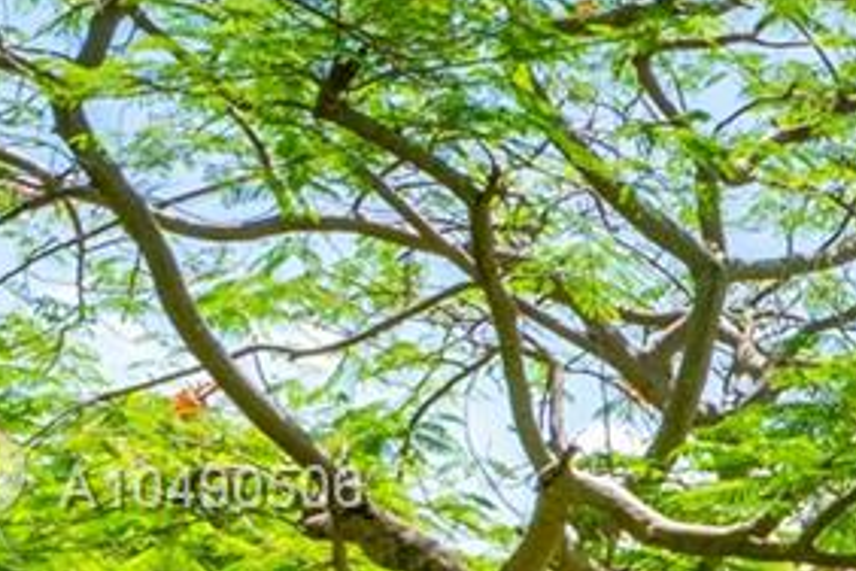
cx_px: 2313
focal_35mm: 136
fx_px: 3234
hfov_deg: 11.3
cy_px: 492
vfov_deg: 10.0
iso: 160
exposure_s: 1/250
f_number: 11
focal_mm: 24
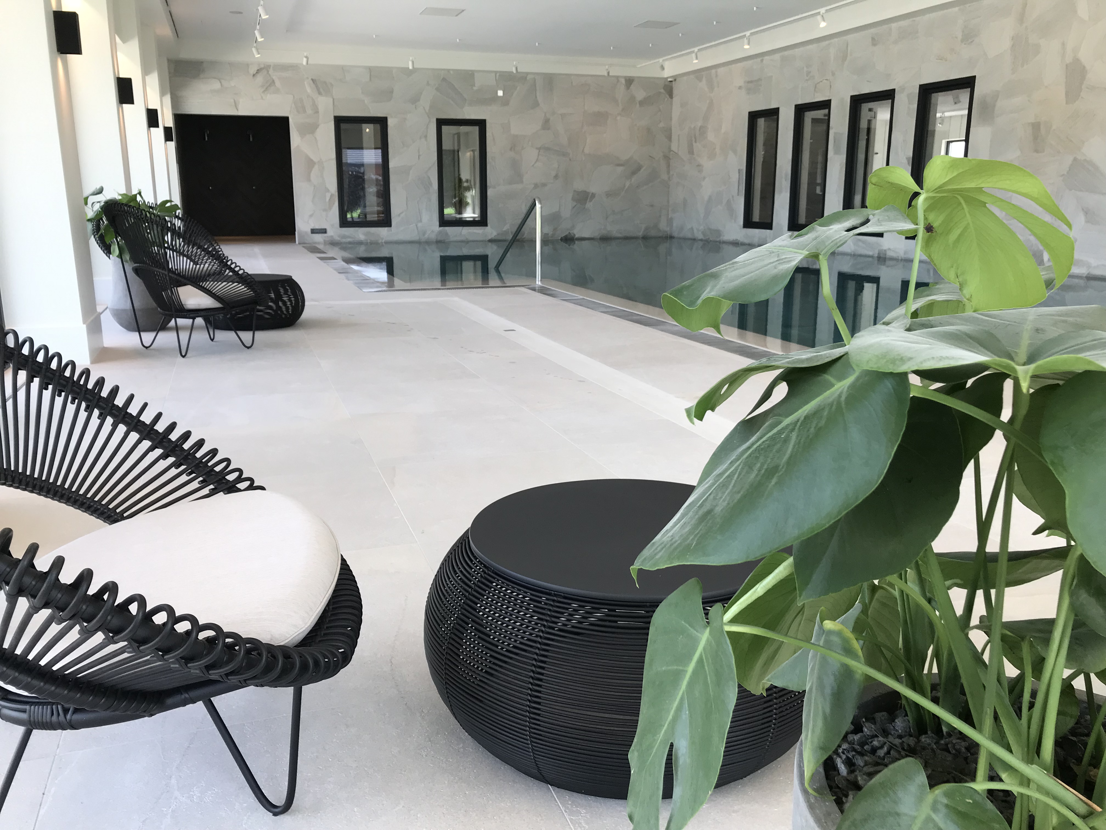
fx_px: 895
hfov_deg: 63.4
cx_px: 553
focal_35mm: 28
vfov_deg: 49.7
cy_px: 415
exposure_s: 1/100
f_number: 1.8
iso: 25
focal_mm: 3.99
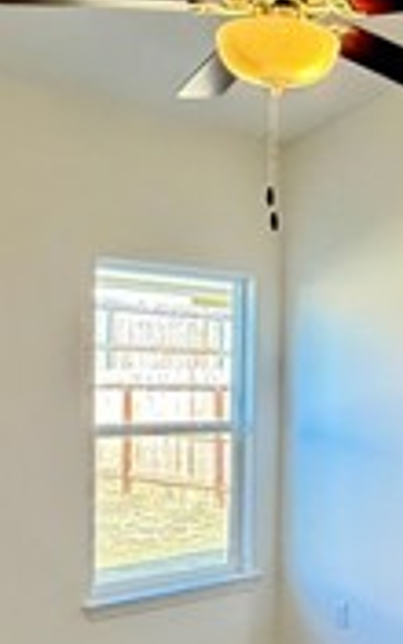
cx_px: 344
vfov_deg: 37.4
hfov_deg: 23.5
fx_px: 949
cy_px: 392
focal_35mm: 54
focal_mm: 2.22
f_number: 2.2
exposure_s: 1/120
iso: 200
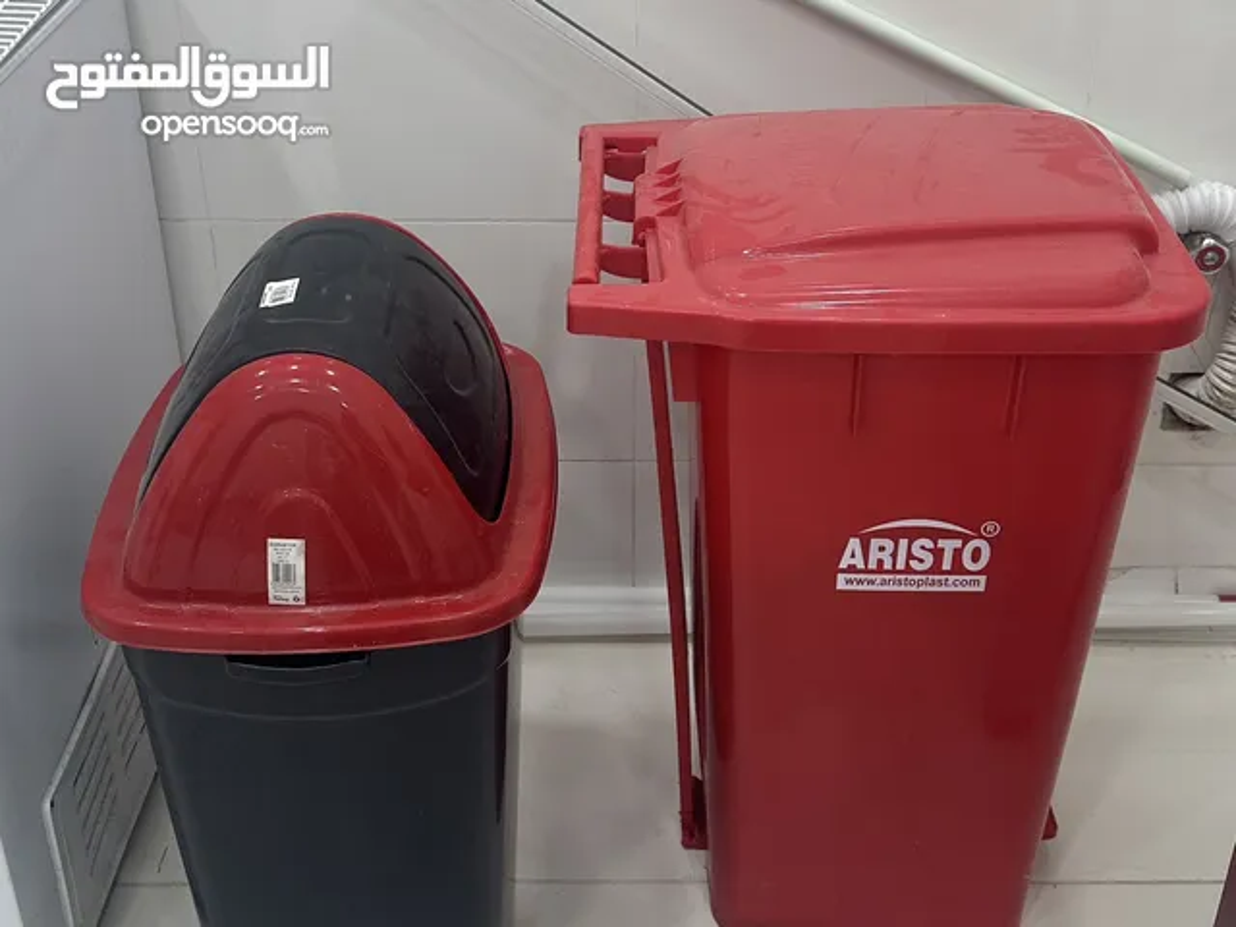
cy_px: 464
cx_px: 618
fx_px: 857
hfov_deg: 71.6
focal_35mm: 24
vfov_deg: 56.8
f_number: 1.78
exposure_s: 1/100
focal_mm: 6.86
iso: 125
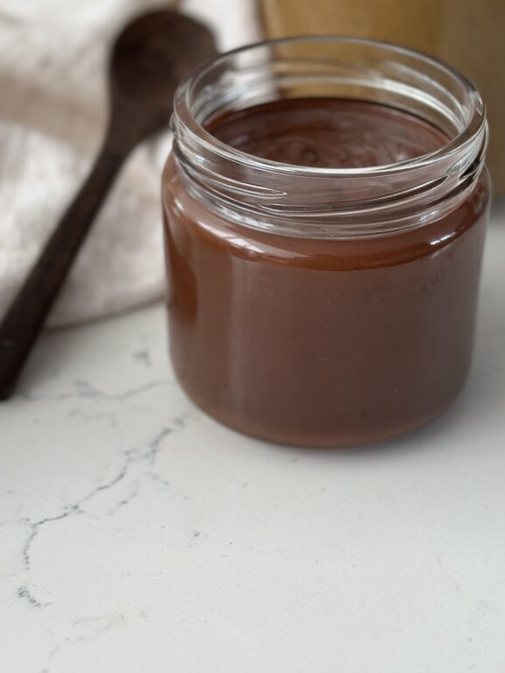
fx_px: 1245
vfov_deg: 30.2
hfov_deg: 22.9
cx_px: 315
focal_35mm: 64
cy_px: 271
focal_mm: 6.86
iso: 80
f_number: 1.78
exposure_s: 1/131
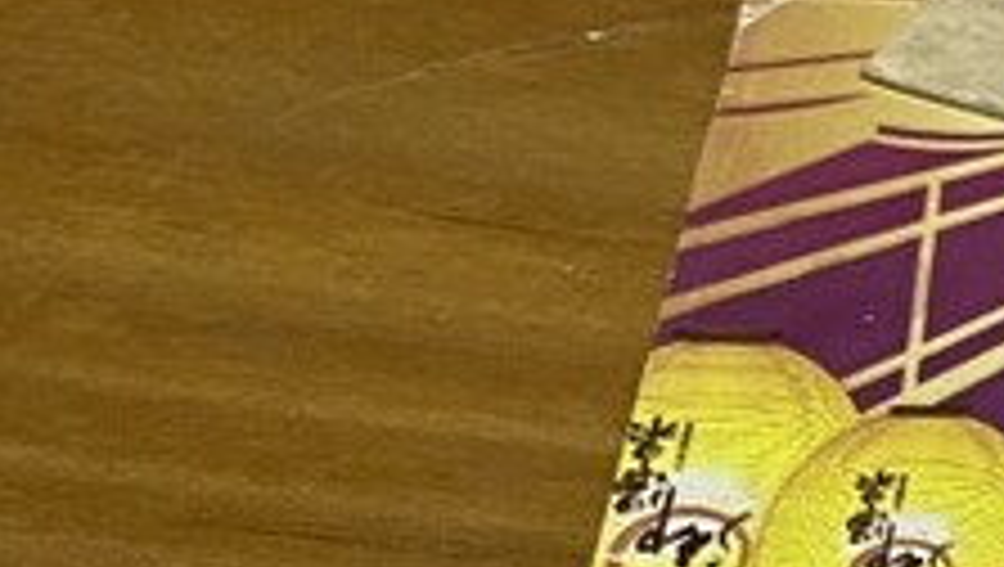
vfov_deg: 7.8
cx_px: 2476
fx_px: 4051
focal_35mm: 152
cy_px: 950
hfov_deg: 11.5
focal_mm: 4.25
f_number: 1.8
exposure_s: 1/50
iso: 125
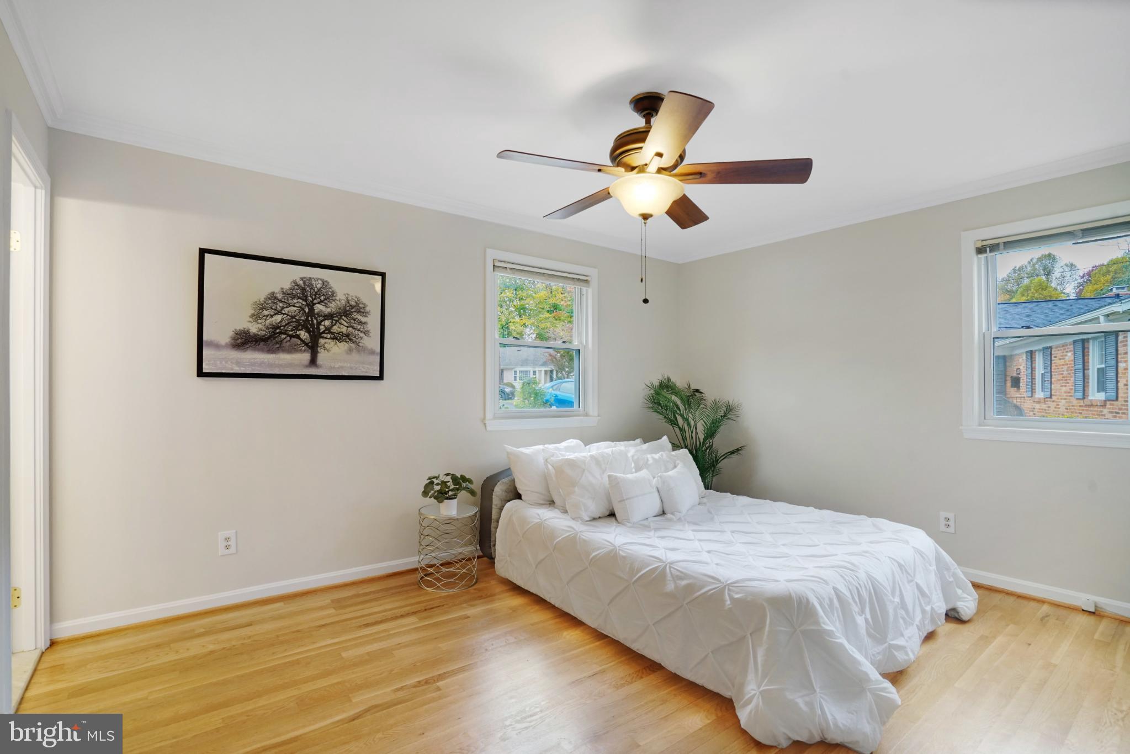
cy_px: 377
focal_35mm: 16
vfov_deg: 73.8
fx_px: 502
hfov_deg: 96.7
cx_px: 565
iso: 1250
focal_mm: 16
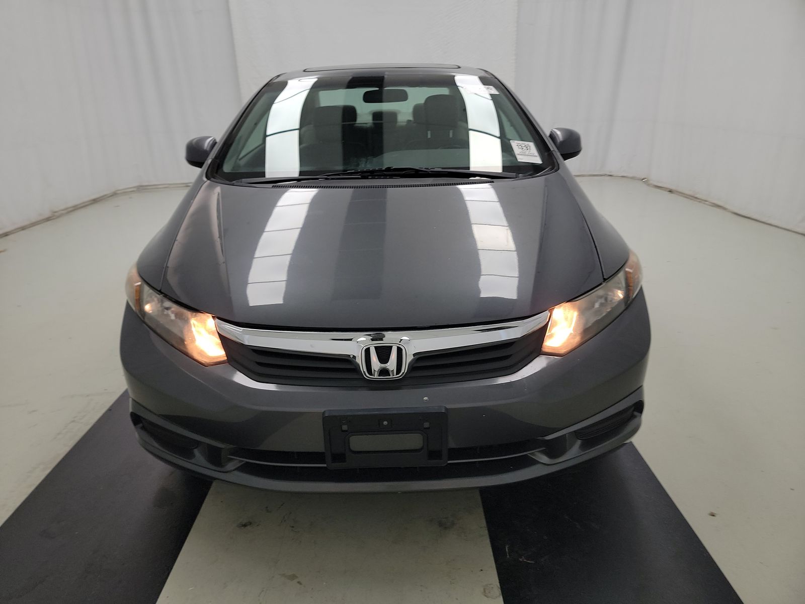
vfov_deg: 56.8
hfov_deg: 71.6
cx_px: 402
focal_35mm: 24
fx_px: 558
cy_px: 302
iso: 135
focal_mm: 6.7
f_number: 1.8
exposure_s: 1/50
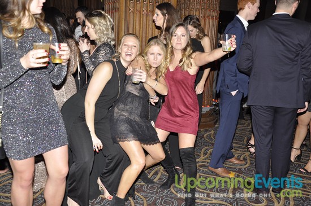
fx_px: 323
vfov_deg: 35.4
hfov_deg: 51.3
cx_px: 156
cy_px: 103
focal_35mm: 38
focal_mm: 25
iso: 400
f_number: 5
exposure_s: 1/60
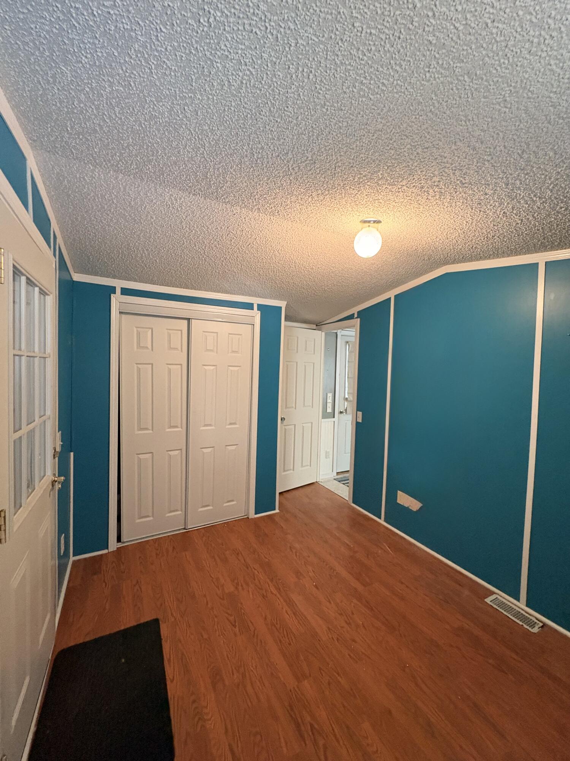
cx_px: 285
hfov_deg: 85.7
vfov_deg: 102.1
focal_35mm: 14
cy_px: 380
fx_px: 307
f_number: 2.2
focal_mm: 2.22
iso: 800
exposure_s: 1/60
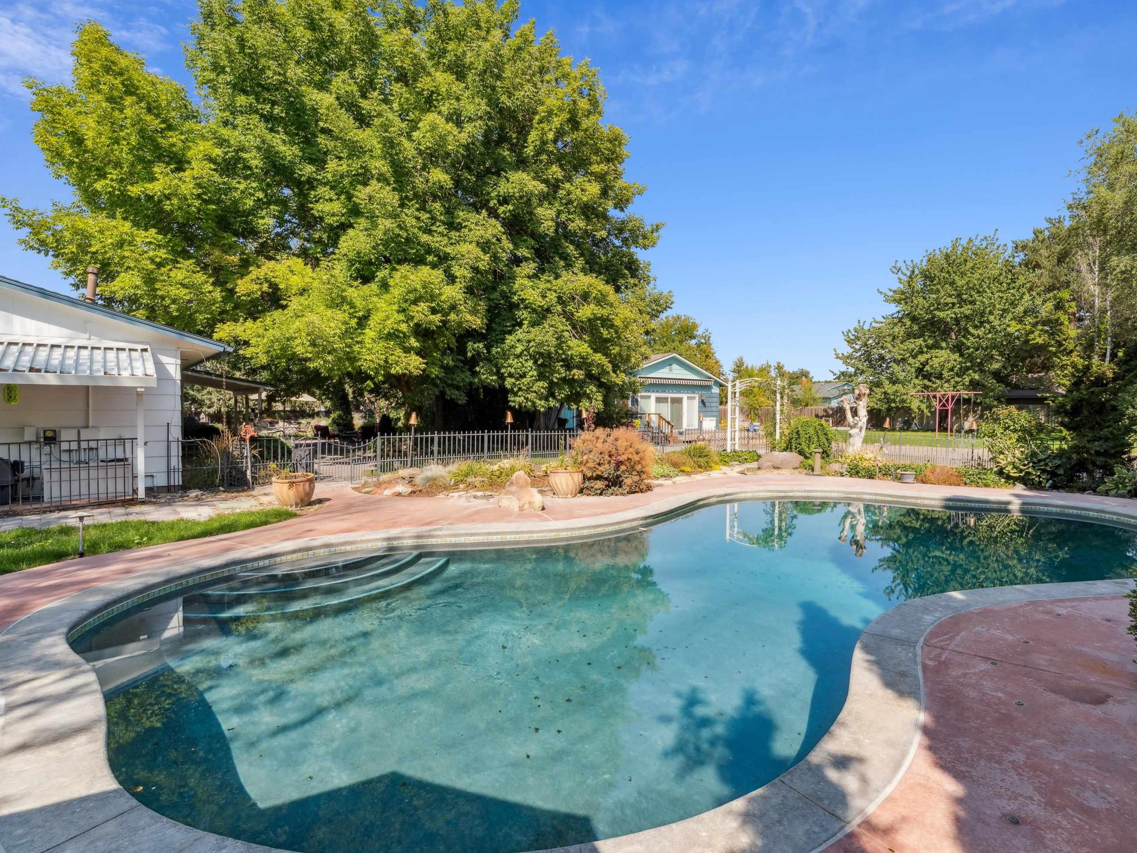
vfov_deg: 73.3
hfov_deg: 88.9
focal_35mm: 17
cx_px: 651
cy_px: 427
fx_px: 573
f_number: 13
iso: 400
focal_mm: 15.4
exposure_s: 1/320
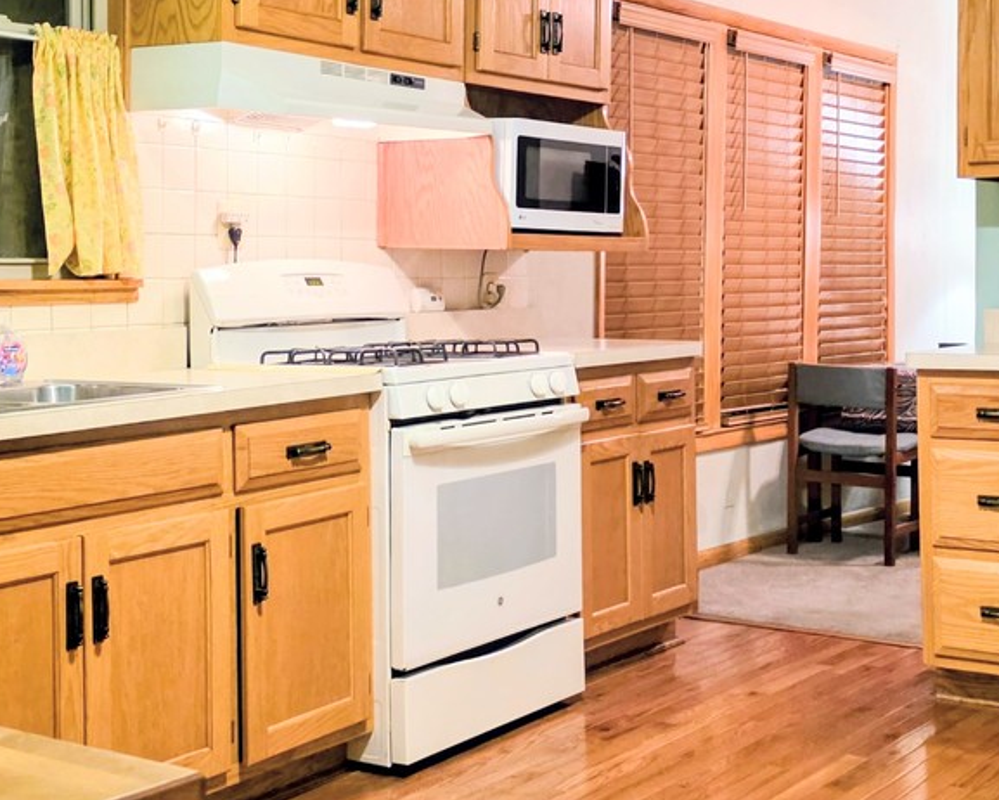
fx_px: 1656
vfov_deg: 27.1
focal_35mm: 56
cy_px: 296
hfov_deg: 33.5
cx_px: 582
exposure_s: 1/120
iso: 1000
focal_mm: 6.25
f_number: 1.7
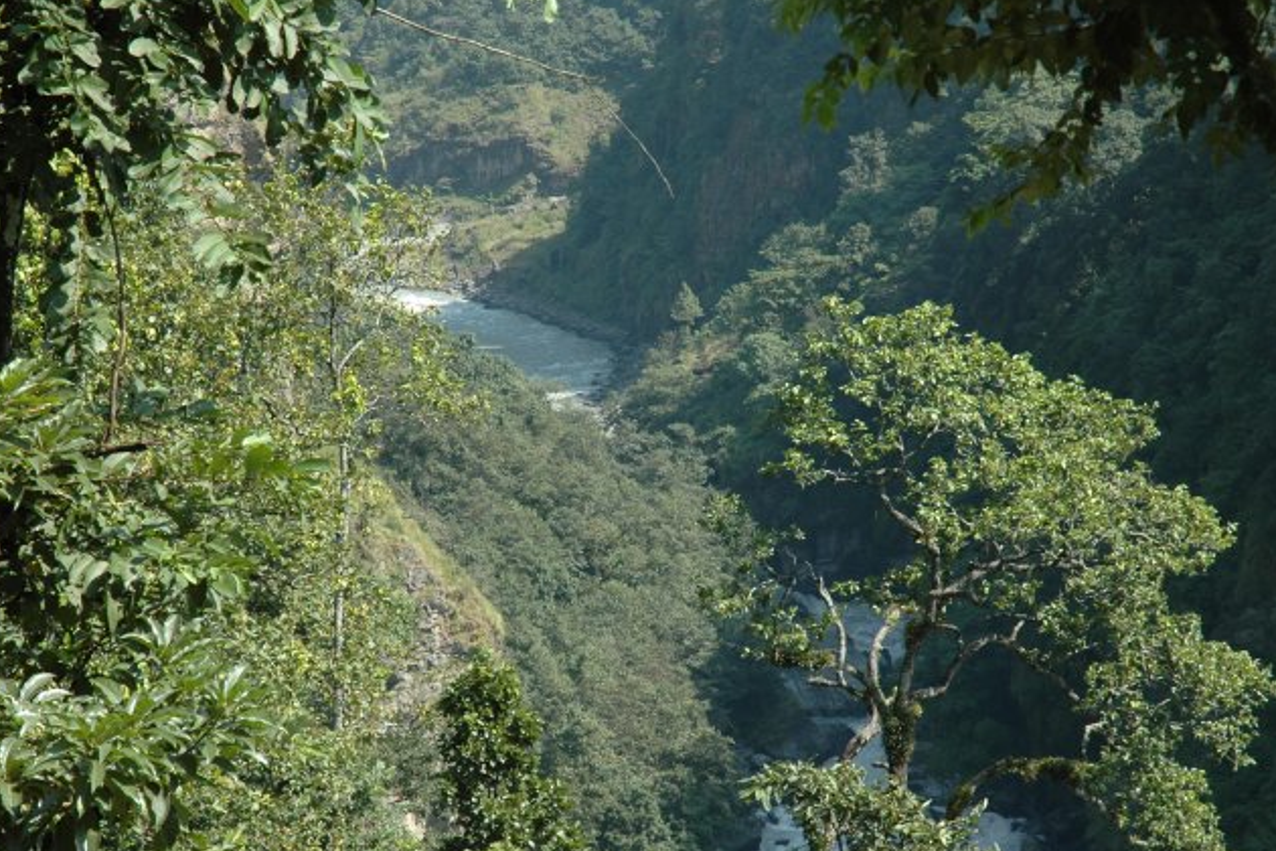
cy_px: 446
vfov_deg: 11.4
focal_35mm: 120
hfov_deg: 17.1
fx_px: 4253
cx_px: 638
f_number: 8
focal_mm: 70
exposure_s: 1/250
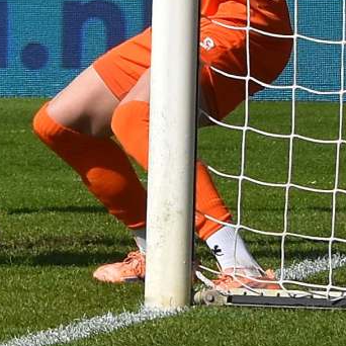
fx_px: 5666
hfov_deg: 3.5
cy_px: -239
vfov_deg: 3.5
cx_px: -333
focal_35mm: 501
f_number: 5.6
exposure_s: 1/1000
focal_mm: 70
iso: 180
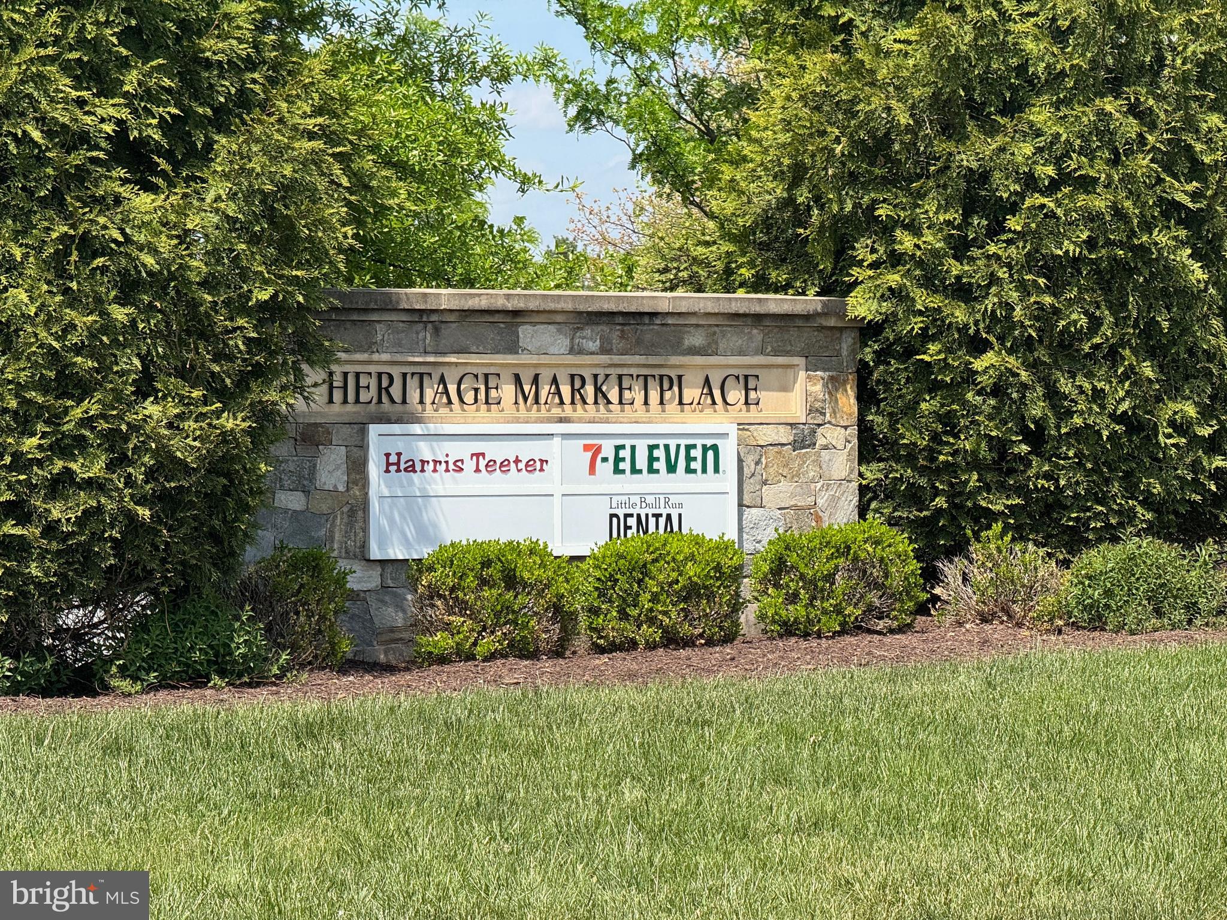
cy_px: 460
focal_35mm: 120
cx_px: 614
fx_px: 4253
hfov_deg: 16.4
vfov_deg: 12.3
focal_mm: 15.66
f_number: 2.8
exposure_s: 1/1342
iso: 50
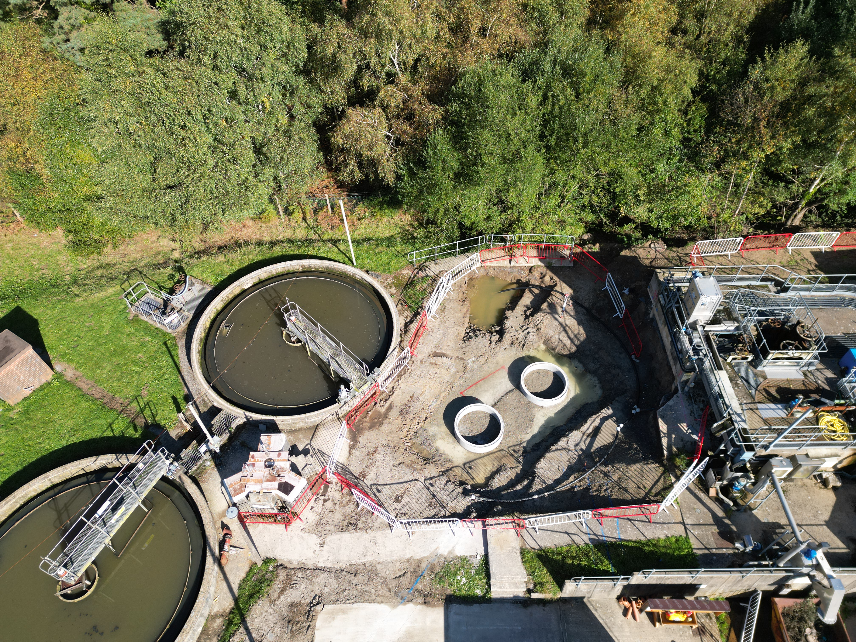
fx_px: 593
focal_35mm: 24
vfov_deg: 56.8
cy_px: 321
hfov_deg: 71.6
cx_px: 428
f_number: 1.7
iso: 100
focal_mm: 6.72
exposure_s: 1/1250
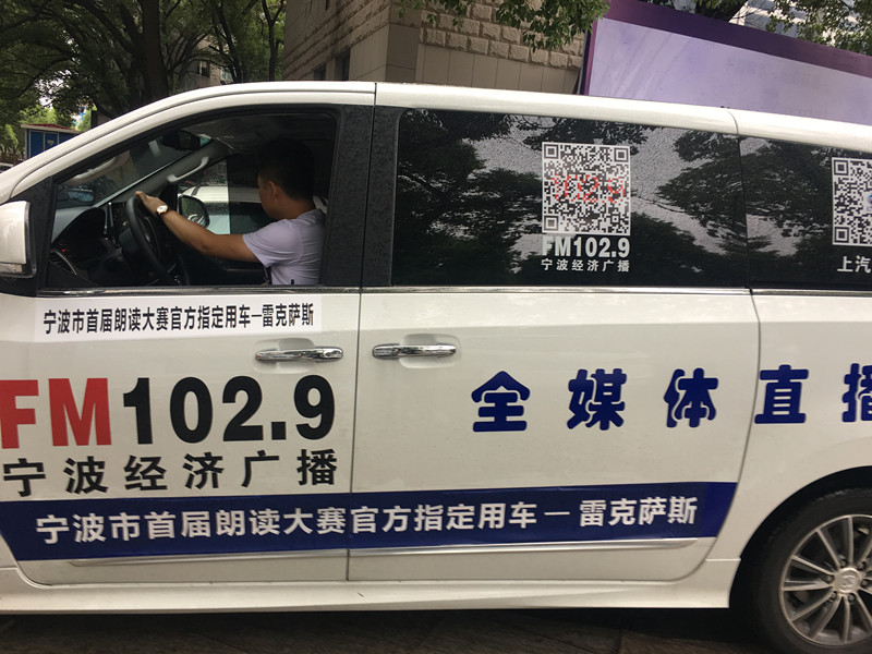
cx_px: 436
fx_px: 731
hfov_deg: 61.7
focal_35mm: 29
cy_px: 327
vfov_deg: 48.2
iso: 25
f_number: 2.2
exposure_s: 1/50
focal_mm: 4.15
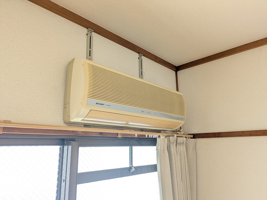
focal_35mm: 25
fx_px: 193
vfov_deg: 54.9
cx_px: 134
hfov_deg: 69.4
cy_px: 100
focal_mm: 5.43
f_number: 1.89
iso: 61
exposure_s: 1/120
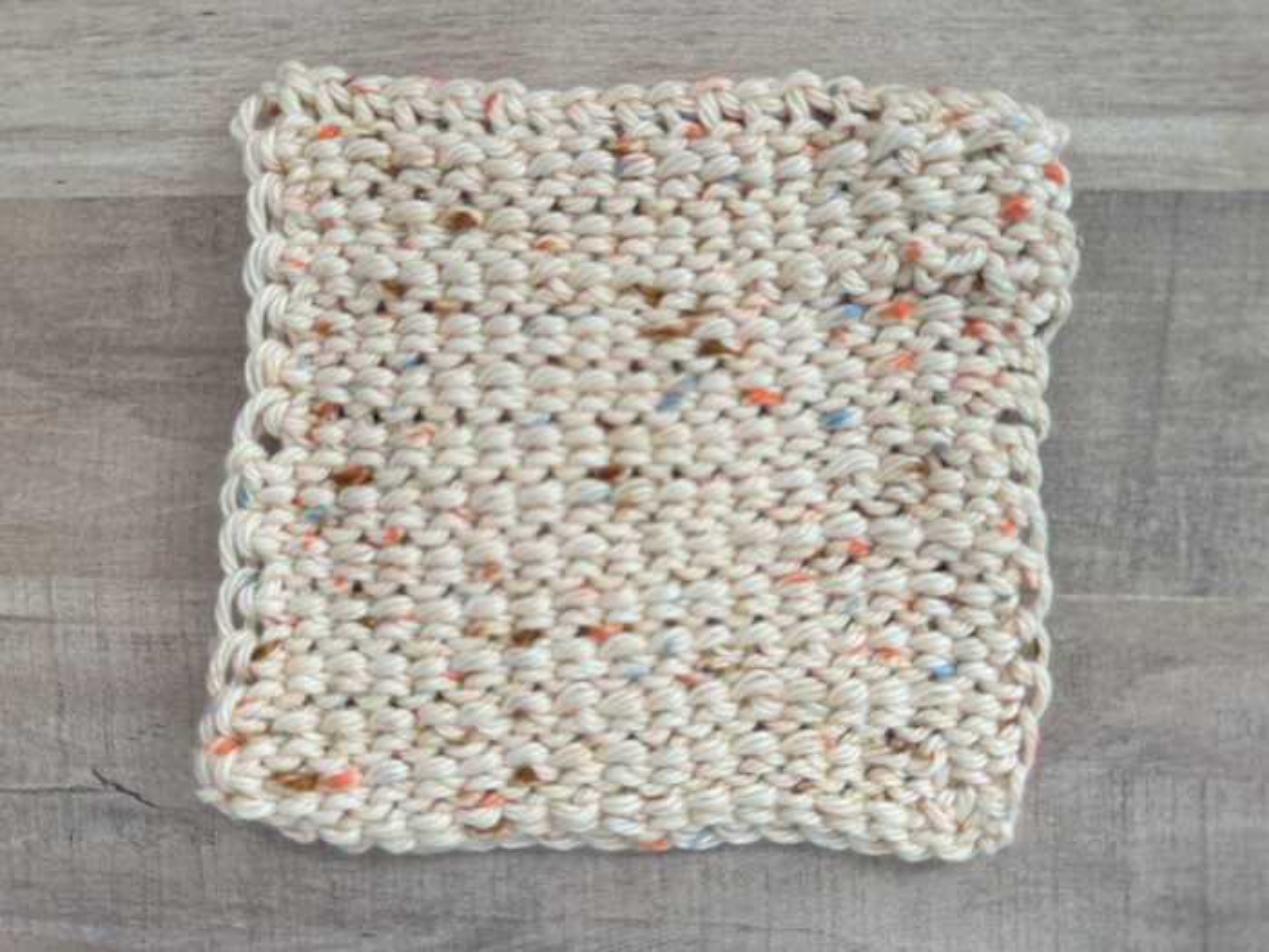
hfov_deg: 71.6
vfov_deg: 56.8
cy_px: 476
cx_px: 634
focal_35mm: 24
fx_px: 880
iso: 160
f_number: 1.78
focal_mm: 6.76
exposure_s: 1/120
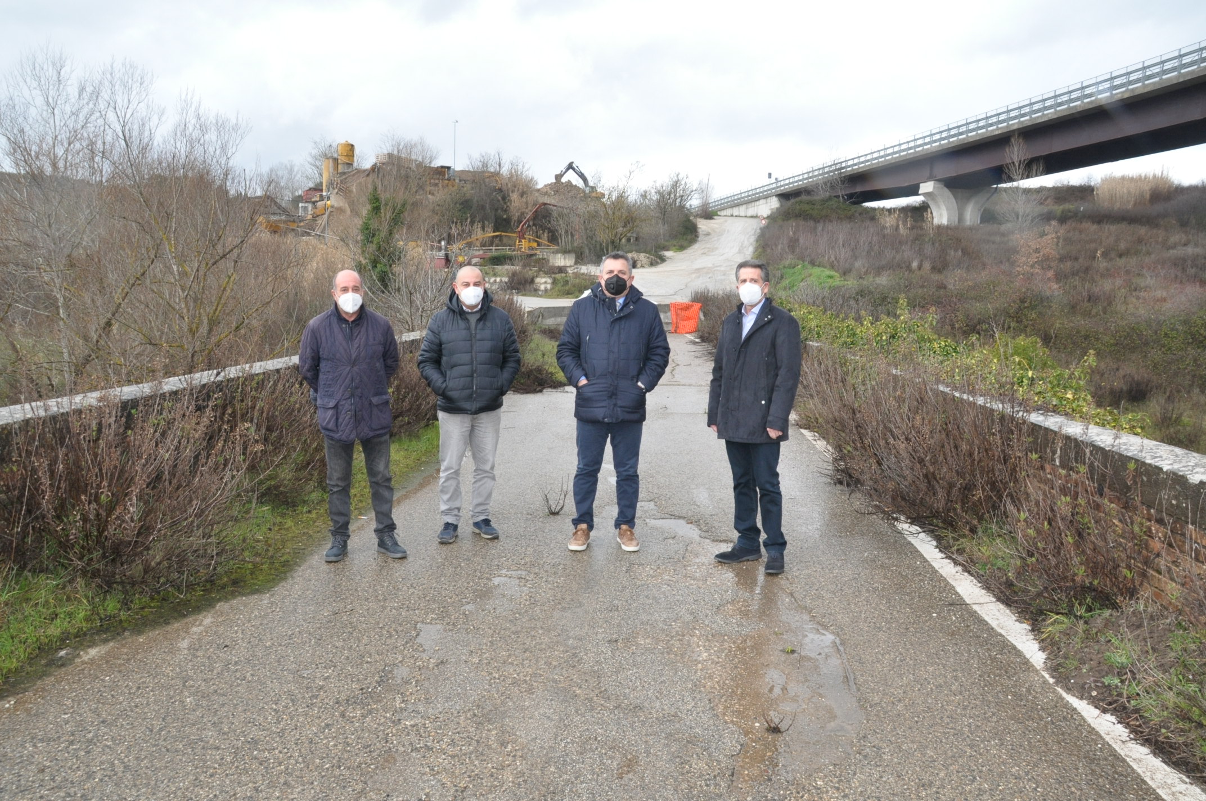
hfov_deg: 67.4
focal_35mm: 27
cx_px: 603
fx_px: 903
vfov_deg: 47.8
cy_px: 400
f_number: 9
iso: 800
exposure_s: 1/125
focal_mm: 18
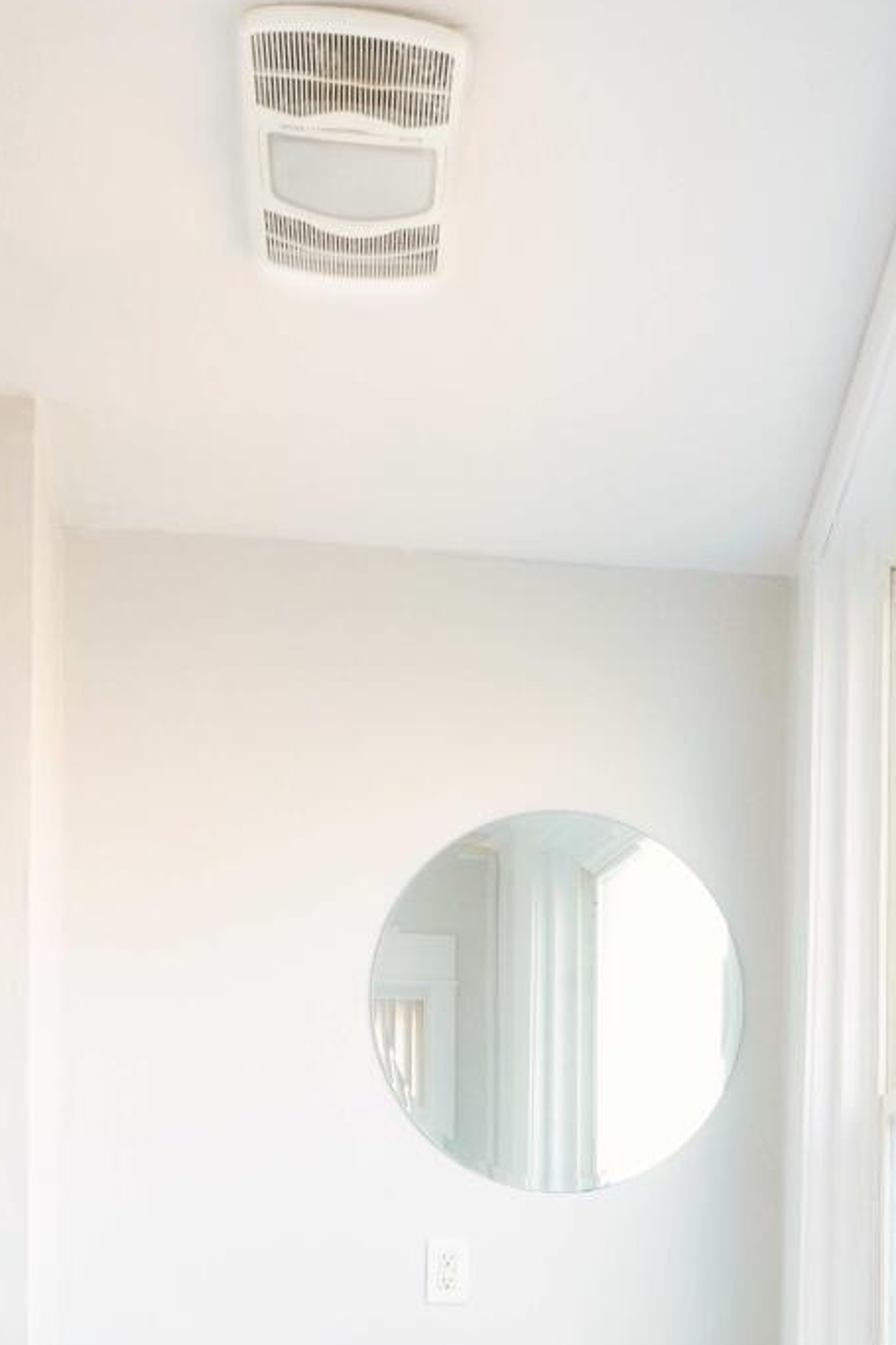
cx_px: 436
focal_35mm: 41
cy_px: 1406
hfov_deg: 32.6
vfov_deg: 40.3
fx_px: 1531
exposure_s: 1
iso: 100
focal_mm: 14
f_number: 14
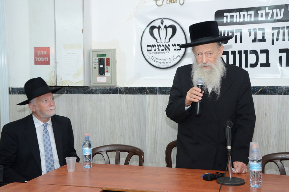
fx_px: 457
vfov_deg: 23.7
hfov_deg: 35.1
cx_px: 144
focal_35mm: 57
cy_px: 96
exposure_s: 1/80
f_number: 5.6
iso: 1600
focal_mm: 38
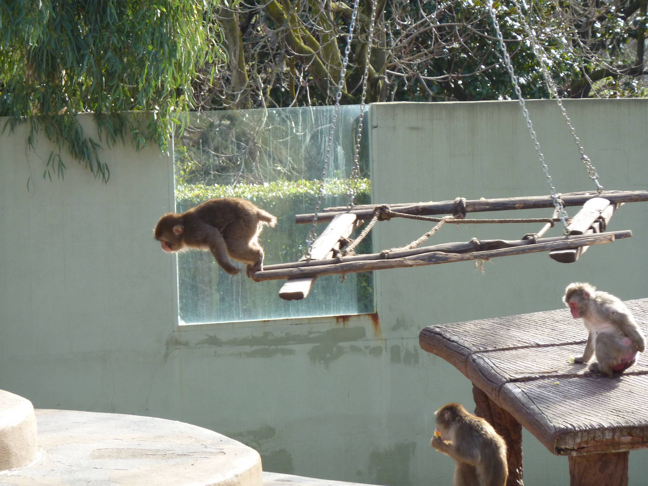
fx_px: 3931
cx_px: 324
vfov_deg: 7.1
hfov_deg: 9.4
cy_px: 243
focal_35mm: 210
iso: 160
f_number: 4.6
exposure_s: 1/200
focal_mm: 34.4
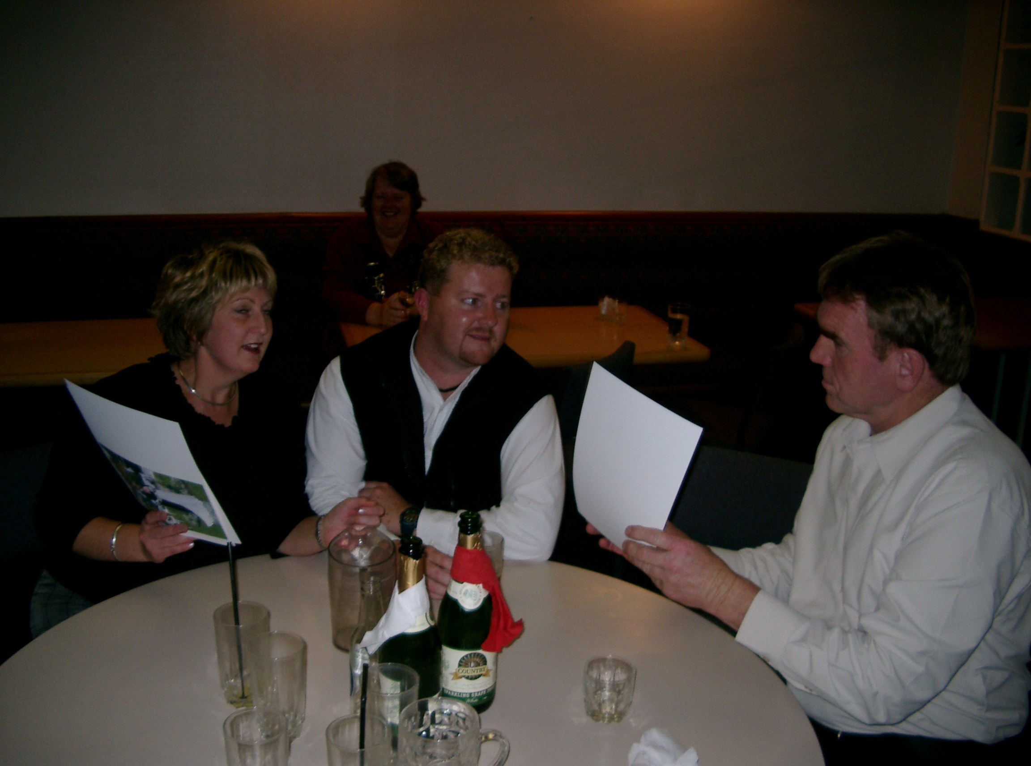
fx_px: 1098
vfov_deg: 38.5
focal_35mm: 37
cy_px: 383
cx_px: 516
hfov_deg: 50.3
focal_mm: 7.6
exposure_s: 1/60
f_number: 2.6
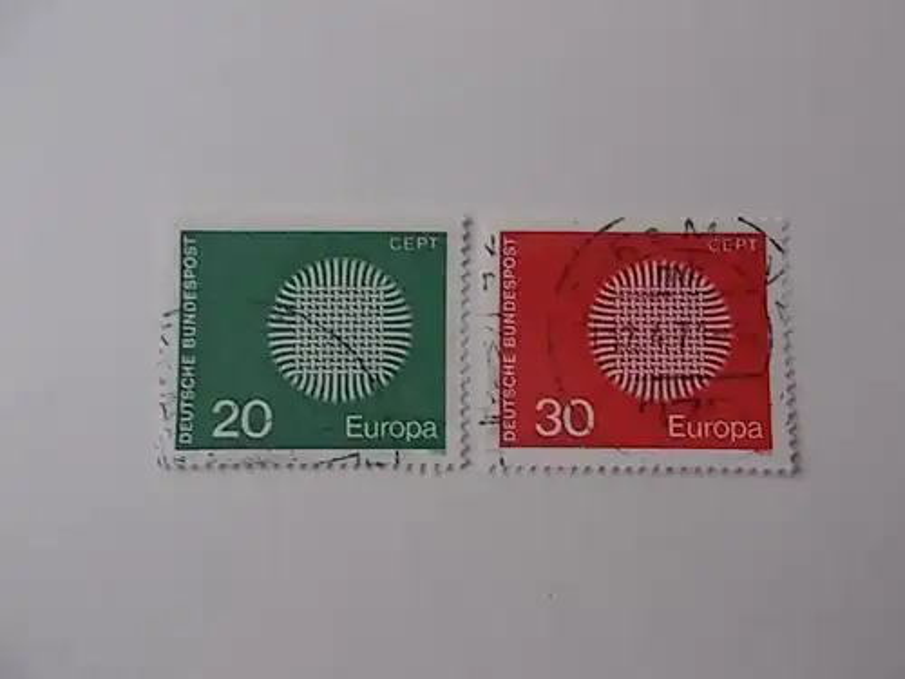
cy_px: 340
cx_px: 452
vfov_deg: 53.1
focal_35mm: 26
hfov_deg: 67.3
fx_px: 680
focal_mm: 4.6
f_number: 3.2
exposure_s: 1/15
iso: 200
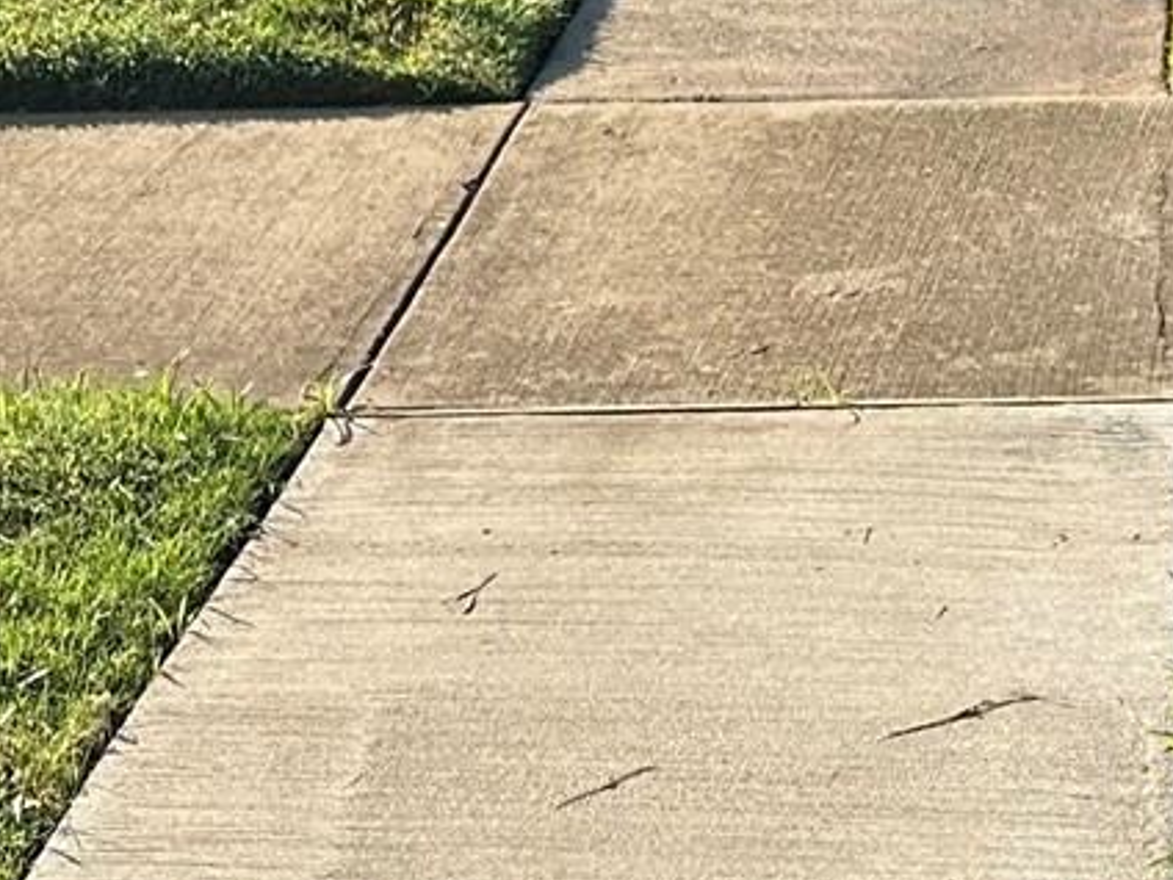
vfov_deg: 11.1
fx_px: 3931
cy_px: -1115
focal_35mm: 116
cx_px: 1187
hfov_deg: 16.6
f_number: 1.78
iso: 80
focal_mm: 6.86
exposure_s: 1/2070
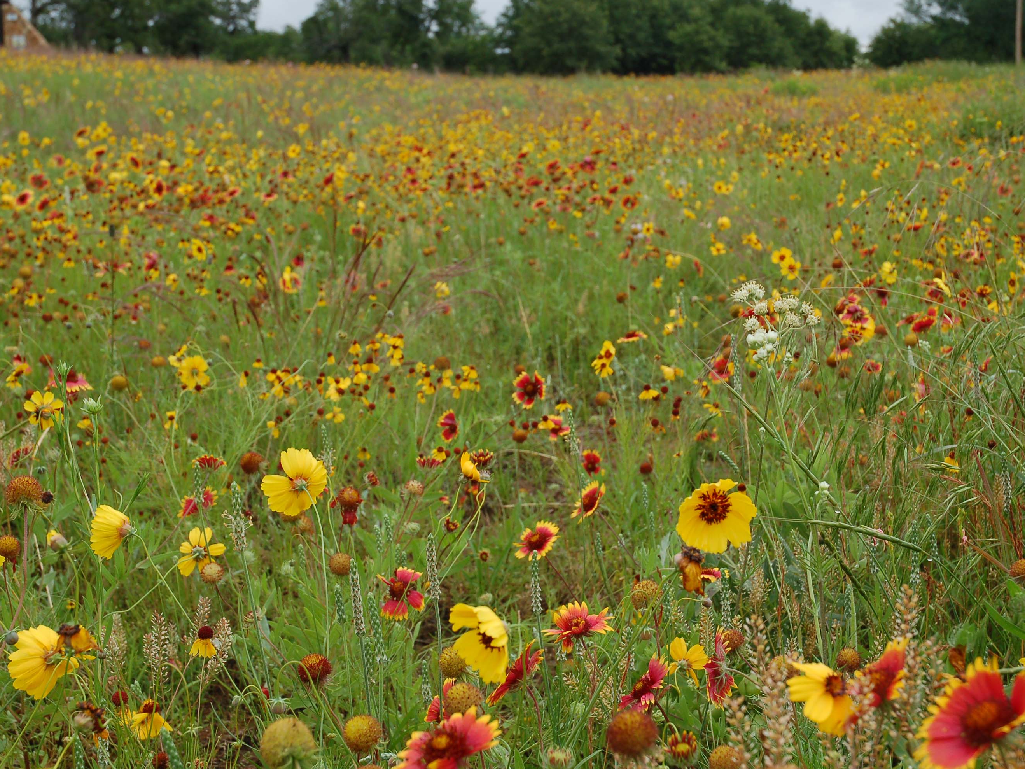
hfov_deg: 33.5
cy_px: 385
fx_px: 1704
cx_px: 521
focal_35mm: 58
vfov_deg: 25.4
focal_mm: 35
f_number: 10
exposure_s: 1/200
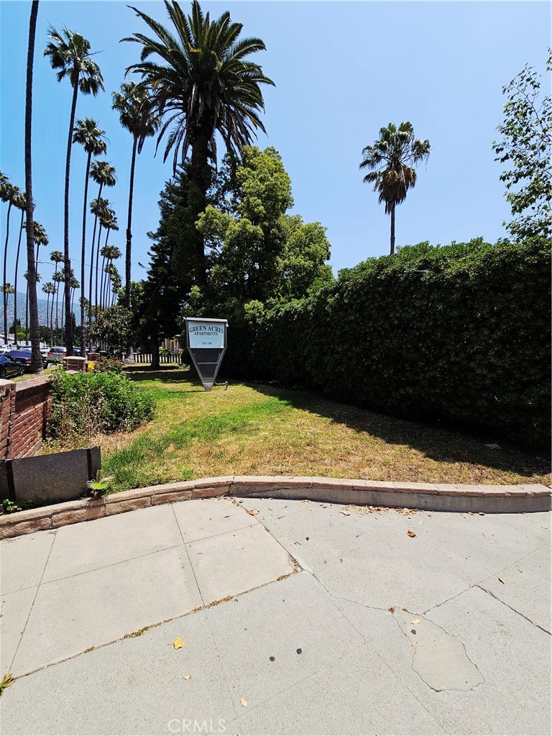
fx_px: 276
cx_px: 276
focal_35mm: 13
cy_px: 368
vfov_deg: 106.2
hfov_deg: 89.9
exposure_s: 1/2551
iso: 50
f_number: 2.2
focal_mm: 2.2
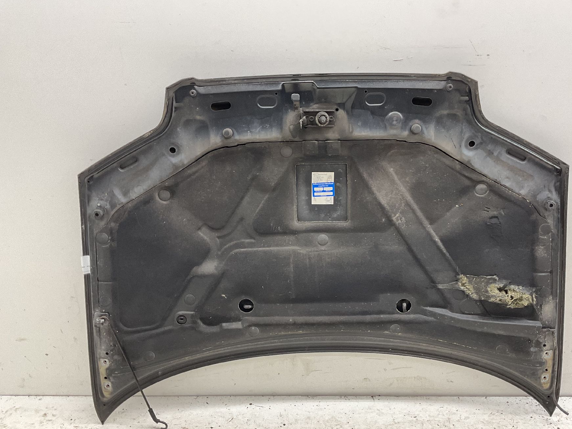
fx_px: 529
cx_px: 315
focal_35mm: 32
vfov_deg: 44.1
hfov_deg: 56.7
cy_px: 229
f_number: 1.8
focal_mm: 3
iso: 64
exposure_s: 1/50
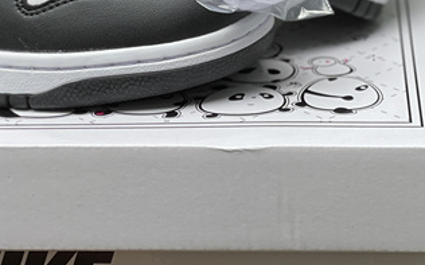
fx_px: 1840
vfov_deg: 8.1
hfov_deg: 13.1
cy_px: -102
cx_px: 67
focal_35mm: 159
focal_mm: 7.5
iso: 25
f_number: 2.2
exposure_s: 1/162
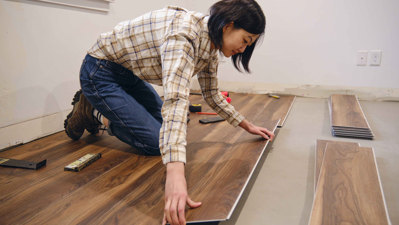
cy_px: 114
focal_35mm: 32
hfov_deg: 61.0
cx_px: 201
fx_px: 339
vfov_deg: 36.7
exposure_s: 1/60
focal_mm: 20
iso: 1250
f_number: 2.8
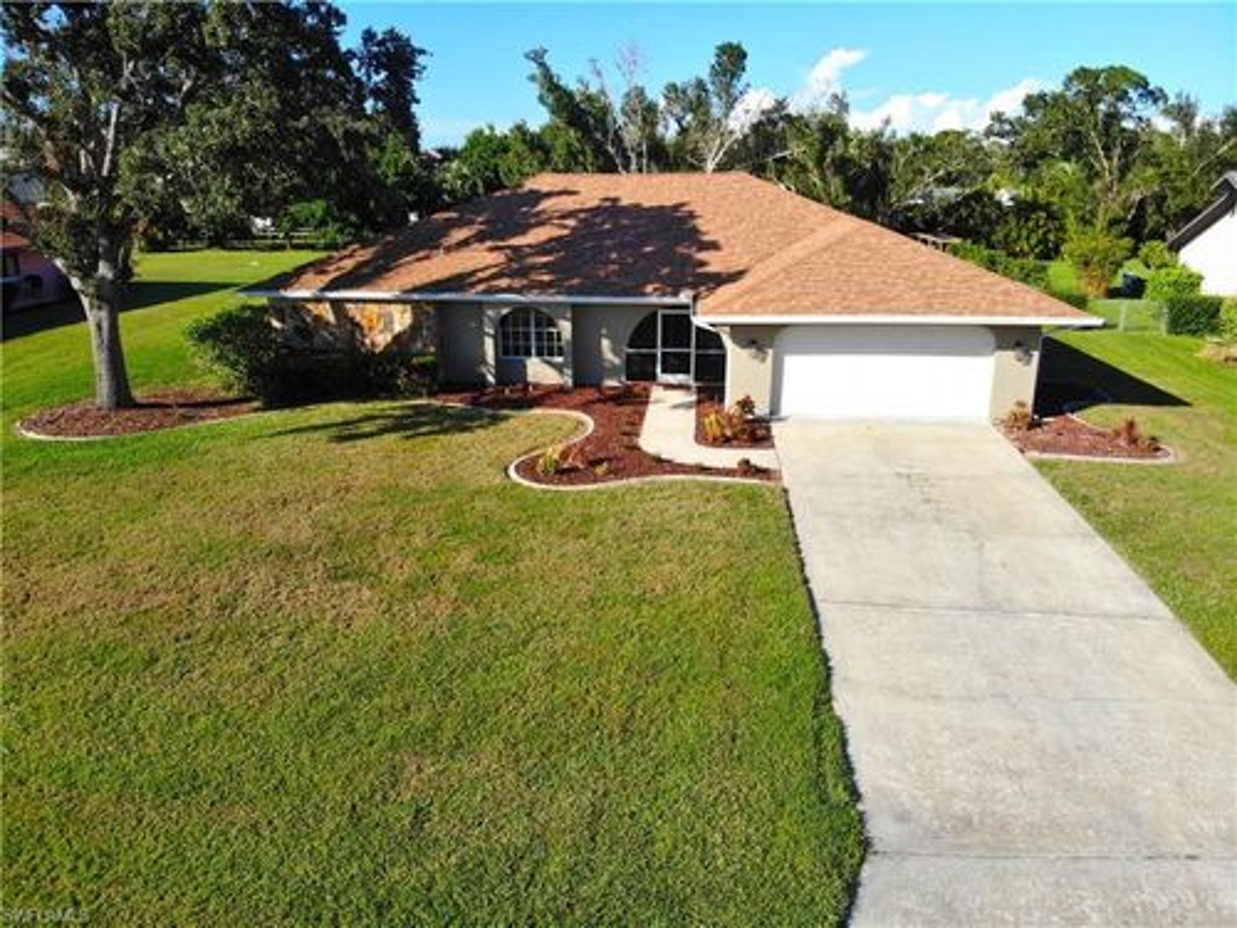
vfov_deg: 56.8
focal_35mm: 24
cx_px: 618
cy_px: 464
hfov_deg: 71.6
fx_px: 858
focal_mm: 4.5
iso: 114
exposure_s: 1/147
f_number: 2.8
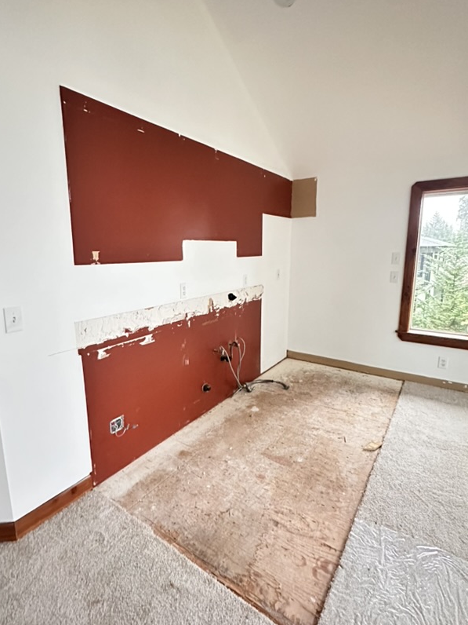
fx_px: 324
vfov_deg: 87.7
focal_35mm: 18
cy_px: 305
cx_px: 220
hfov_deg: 71.5
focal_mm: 2.22
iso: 2000
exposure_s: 1/30
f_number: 2.2
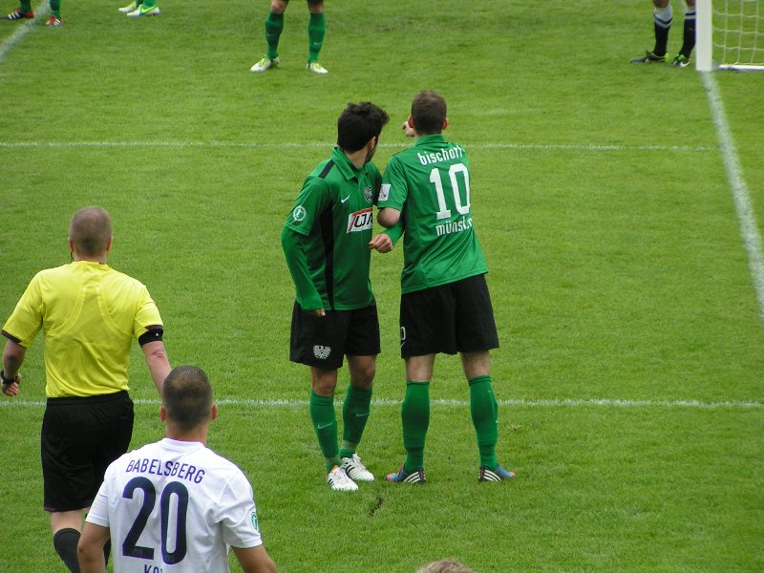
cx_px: 382
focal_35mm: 271
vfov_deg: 5.5
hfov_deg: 7.3
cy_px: 286
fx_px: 5981
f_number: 3.5
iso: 125
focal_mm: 41.4
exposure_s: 1/250
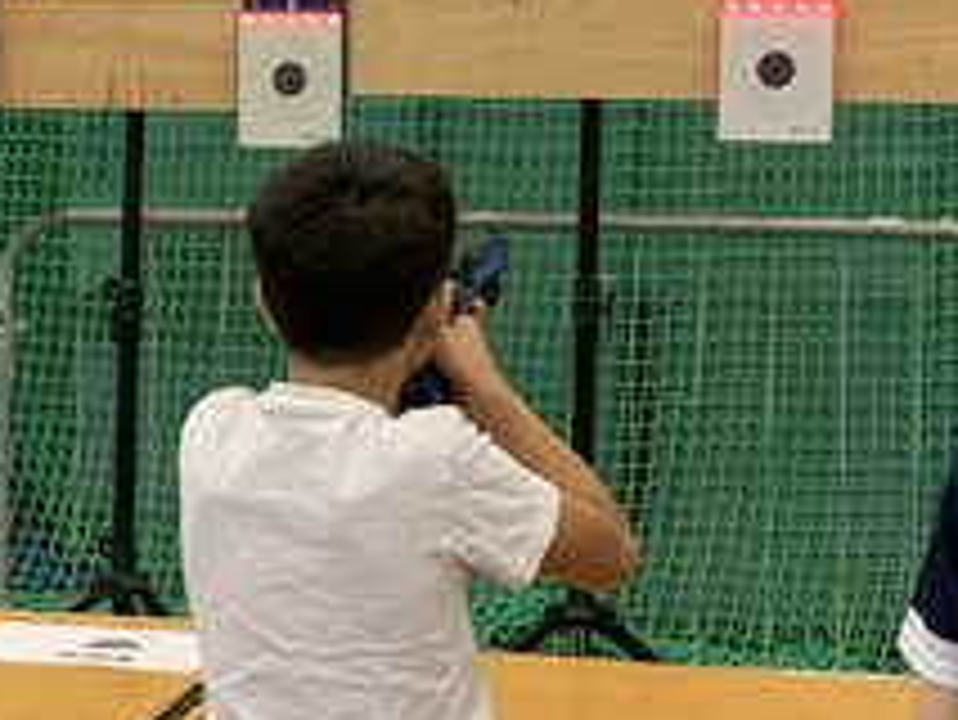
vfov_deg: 13.8
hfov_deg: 18.3
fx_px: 2963
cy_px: 308
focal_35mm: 107
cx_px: 281
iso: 250
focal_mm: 4.25
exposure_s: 1/48
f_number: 1.8
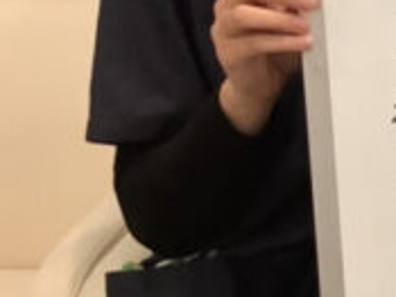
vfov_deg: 10.8
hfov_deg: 12.9
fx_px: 1555
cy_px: -12
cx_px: 756
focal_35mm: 136
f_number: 2.4
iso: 250
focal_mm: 3.3
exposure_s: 1/60
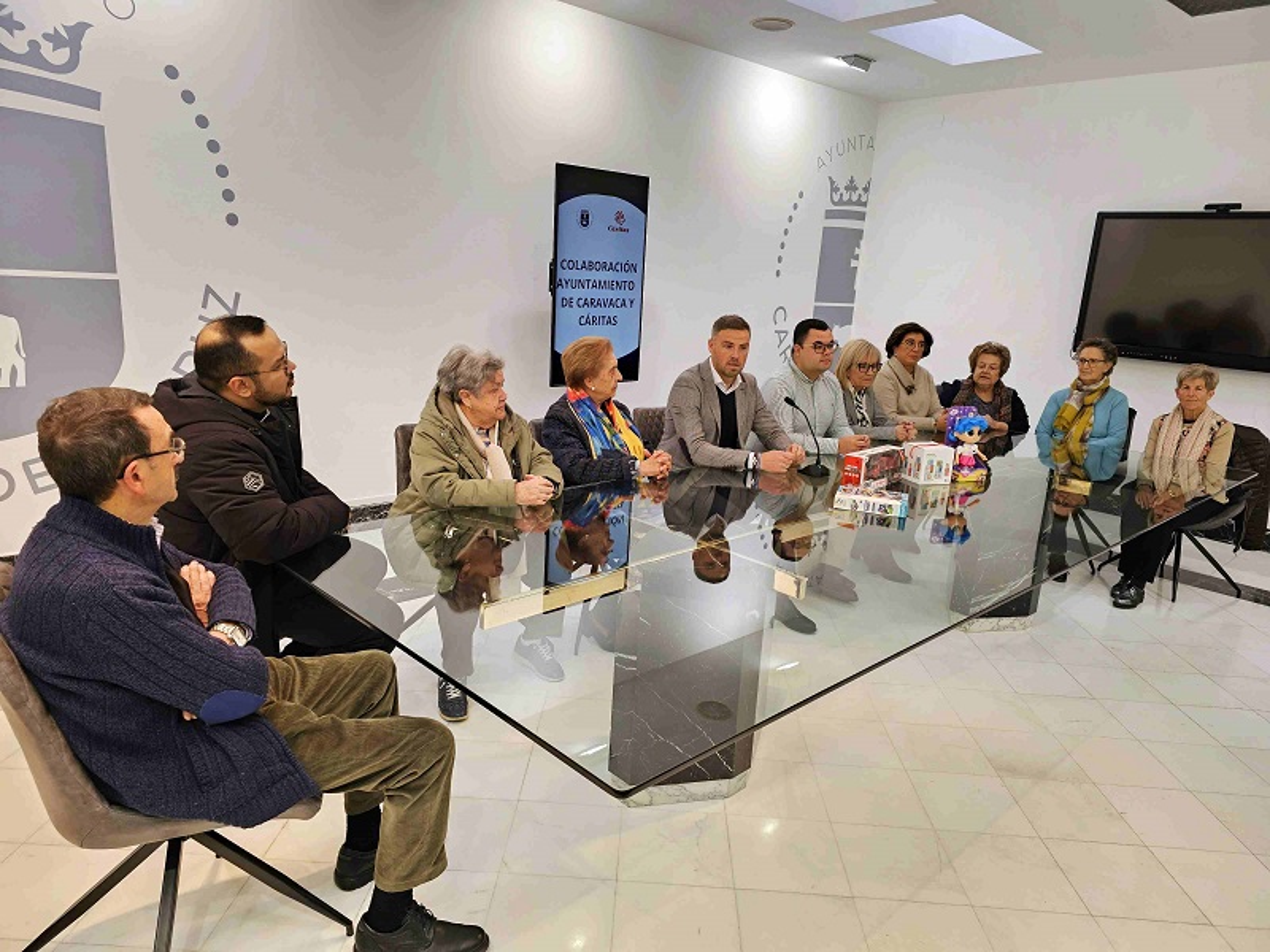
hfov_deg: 73.9
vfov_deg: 58.9
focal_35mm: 23
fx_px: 844
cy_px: 476
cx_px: 635
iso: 80
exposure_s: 1/100
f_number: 1.7
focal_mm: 6.3
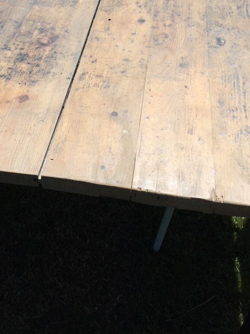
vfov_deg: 40.5
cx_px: 129
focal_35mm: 46
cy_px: 102
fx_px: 443
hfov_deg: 31.5
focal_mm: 3.3
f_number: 2.4
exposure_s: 1/2551
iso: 25
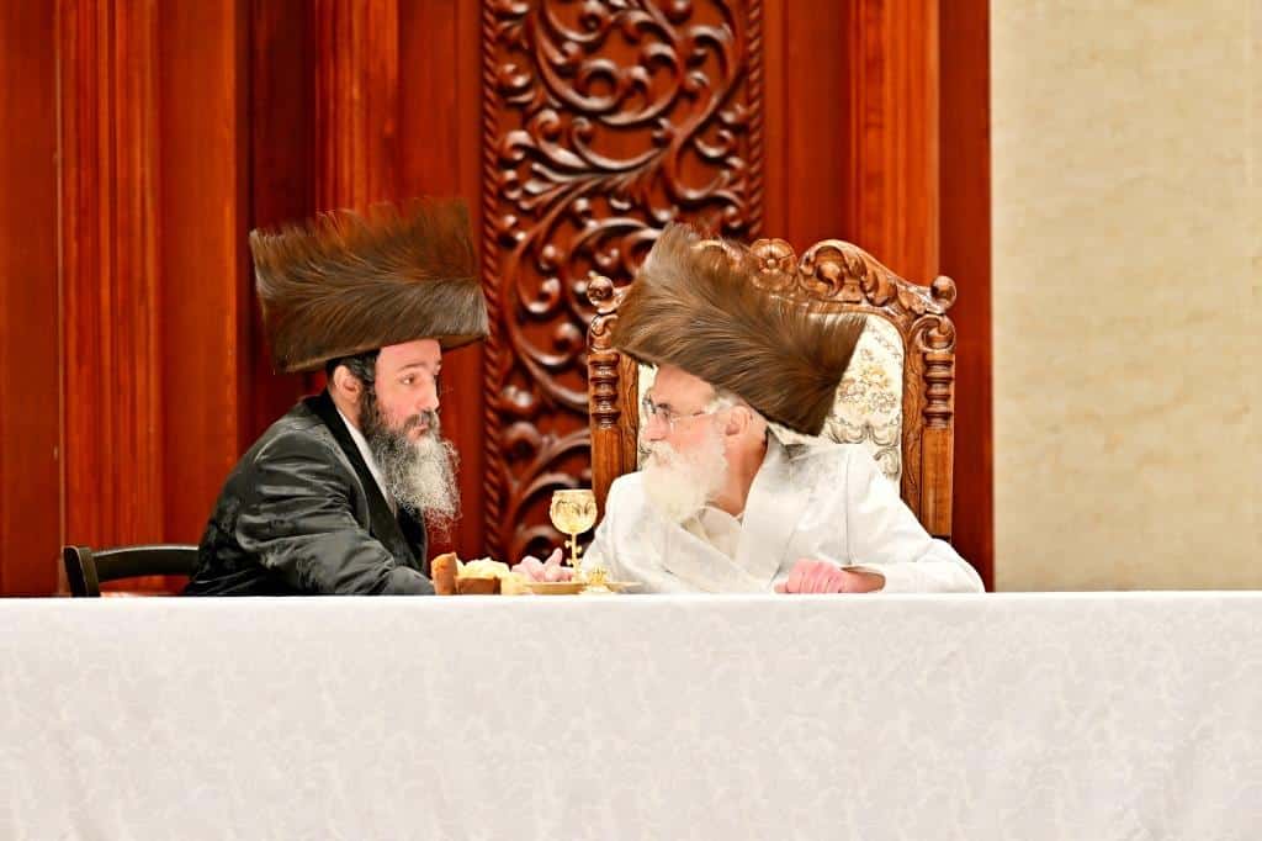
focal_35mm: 300
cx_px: 631
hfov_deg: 6.9
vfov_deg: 4.6
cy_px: 420
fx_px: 10513
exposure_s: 1/200
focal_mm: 200
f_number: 2.8
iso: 200
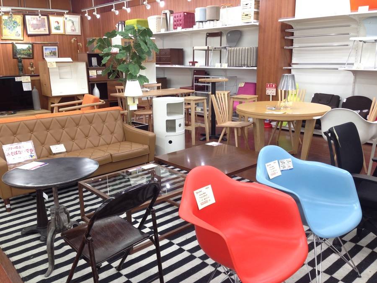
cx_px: 188
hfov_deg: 55.4
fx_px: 359
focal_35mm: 33
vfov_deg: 42.9
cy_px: 142
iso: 50
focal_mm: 4.12
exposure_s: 1/30
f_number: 2.4
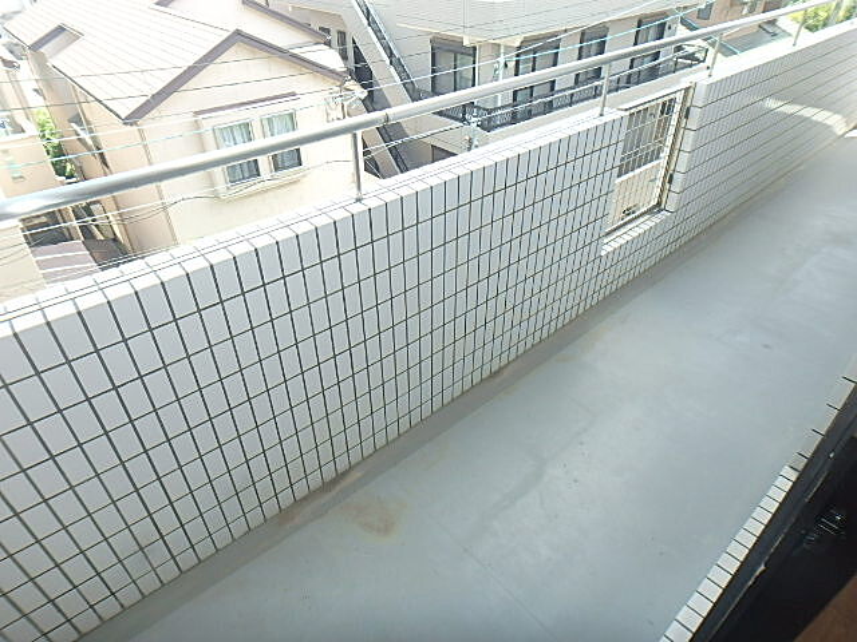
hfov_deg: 79.0
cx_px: 428
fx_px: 520
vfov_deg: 63.4
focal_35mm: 21
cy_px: 321
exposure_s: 1/200
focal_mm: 3.7
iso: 125
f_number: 3.5
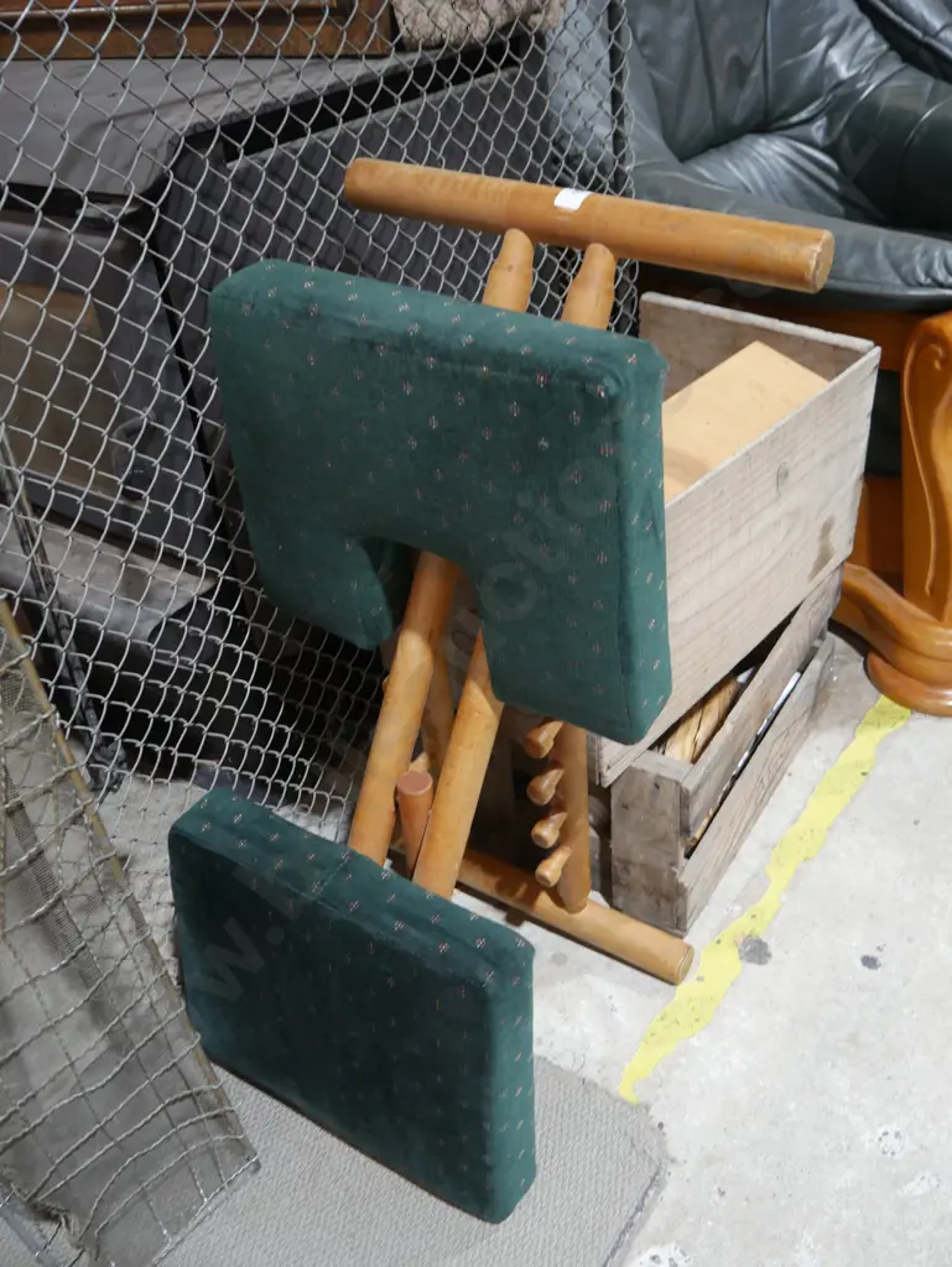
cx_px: 476
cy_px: 634
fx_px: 1172
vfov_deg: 56.8
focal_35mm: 32
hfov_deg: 44.2
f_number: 3.6
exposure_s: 1/60
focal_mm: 16
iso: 640
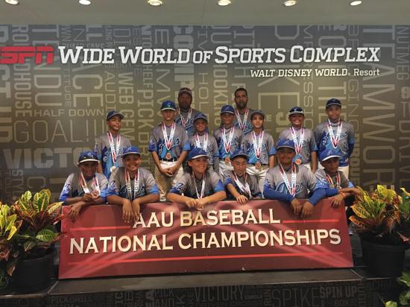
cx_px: 205
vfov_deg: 48.2
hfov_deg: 61.7
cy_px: 154
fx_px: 343
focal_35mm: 29
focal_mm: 4.15
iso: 320
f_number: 2.2
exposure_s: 1/15
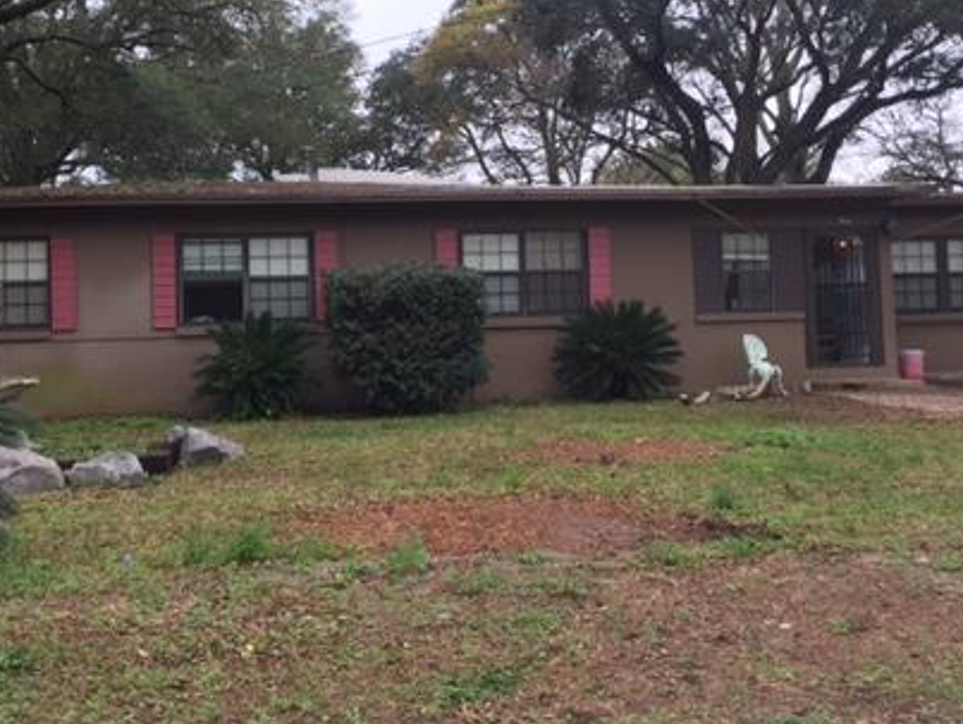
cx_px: 423
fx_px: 1281
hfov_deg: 41.1
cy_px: 239
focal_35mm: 46
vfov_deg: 31.3
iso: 50
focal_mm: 4.15
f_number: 2.2
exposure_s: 1/120
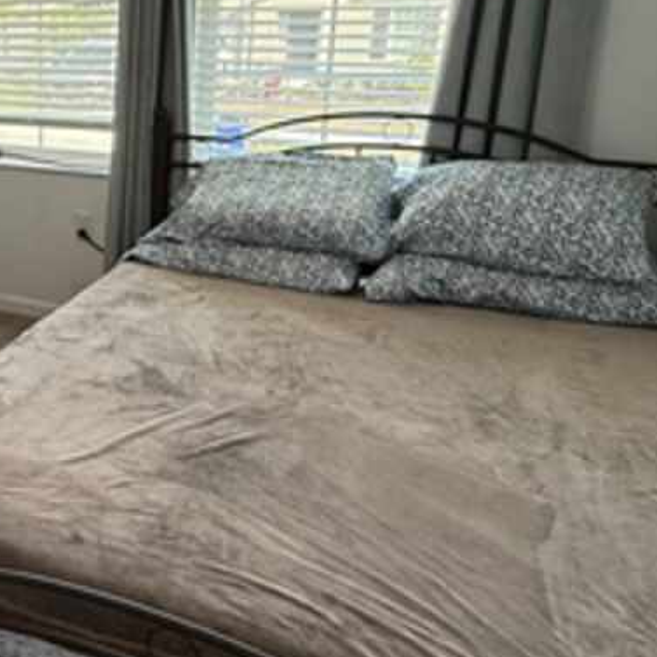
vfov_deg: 39.8
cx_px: -84
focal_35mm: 42
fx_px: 902
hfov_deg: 34.1
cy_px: 251
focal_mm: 2.22
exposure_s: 1/120
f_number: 2.2
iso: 125
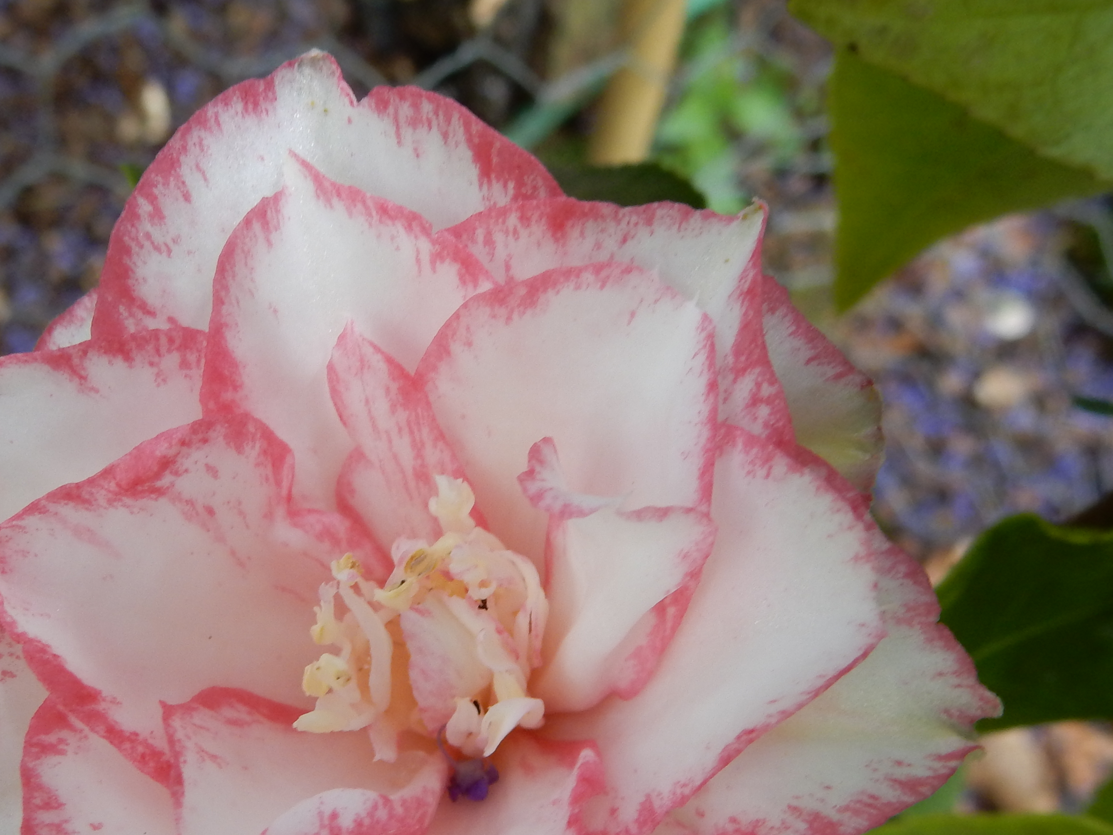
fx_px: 1383
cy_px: 614
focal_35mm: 43
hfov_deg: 43.7
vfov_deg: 33.0
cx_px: 475
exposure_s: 1/60
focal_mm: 4.5
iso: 125
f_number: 3.7
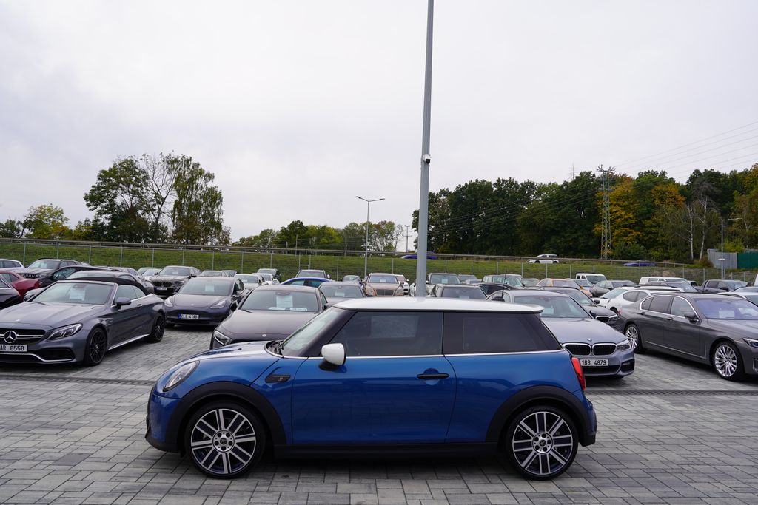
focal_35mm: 24
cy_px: 252
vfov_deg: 53.1
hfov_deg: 73.7
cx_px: 379
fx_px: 505
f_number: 8
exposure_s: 1/125
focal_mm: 24
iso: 100
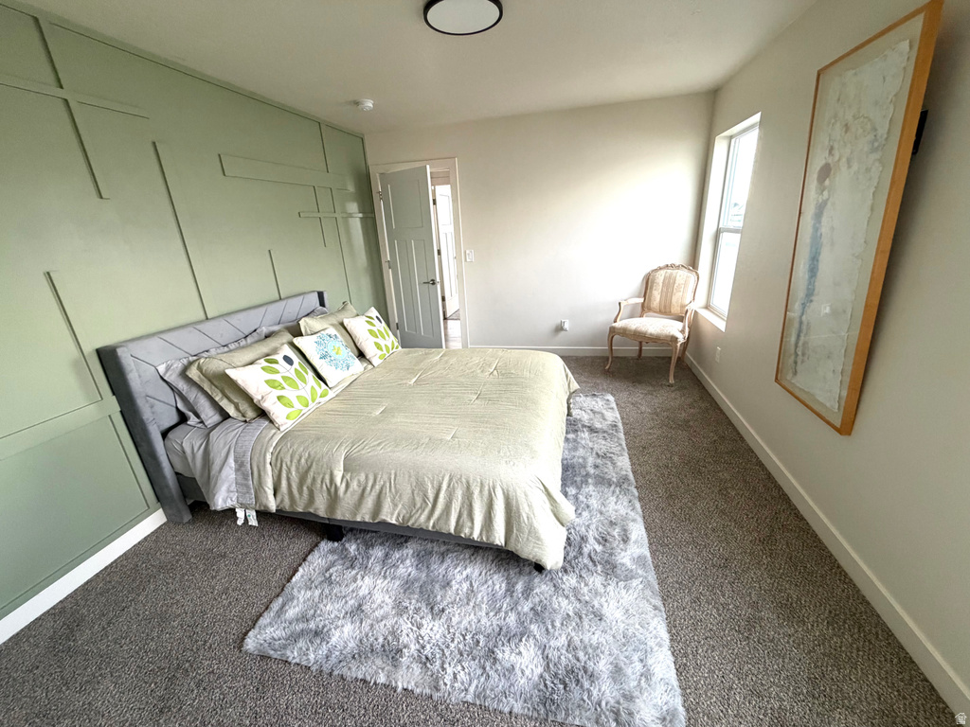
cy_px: 364
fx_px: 392
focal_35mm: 14
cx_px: 485
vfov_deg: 85.7
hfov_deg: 102.1
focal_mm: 2.22
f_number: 2.2
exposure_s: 1/68
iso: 320
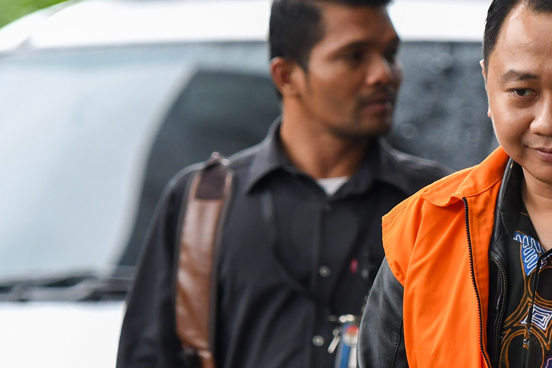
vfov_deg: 2.6
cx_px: 367
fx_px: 8004
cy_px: 292
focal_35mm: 522
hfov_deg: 3.9
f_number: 2.8
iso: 800
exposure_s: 1/1000
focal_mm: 160
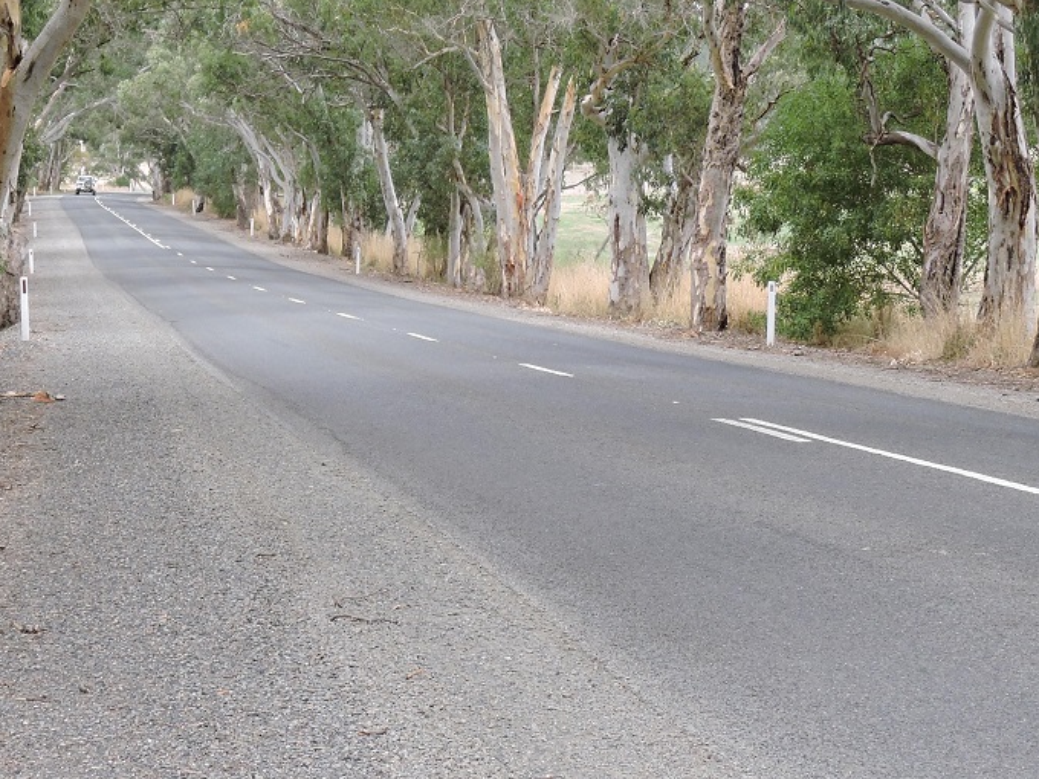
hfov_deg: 16.1
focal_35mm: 122
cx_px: 314
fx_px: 3662
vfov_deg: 12.1
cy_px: 326
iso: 100
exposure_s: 1/125
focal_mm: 10.7
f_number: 4.2
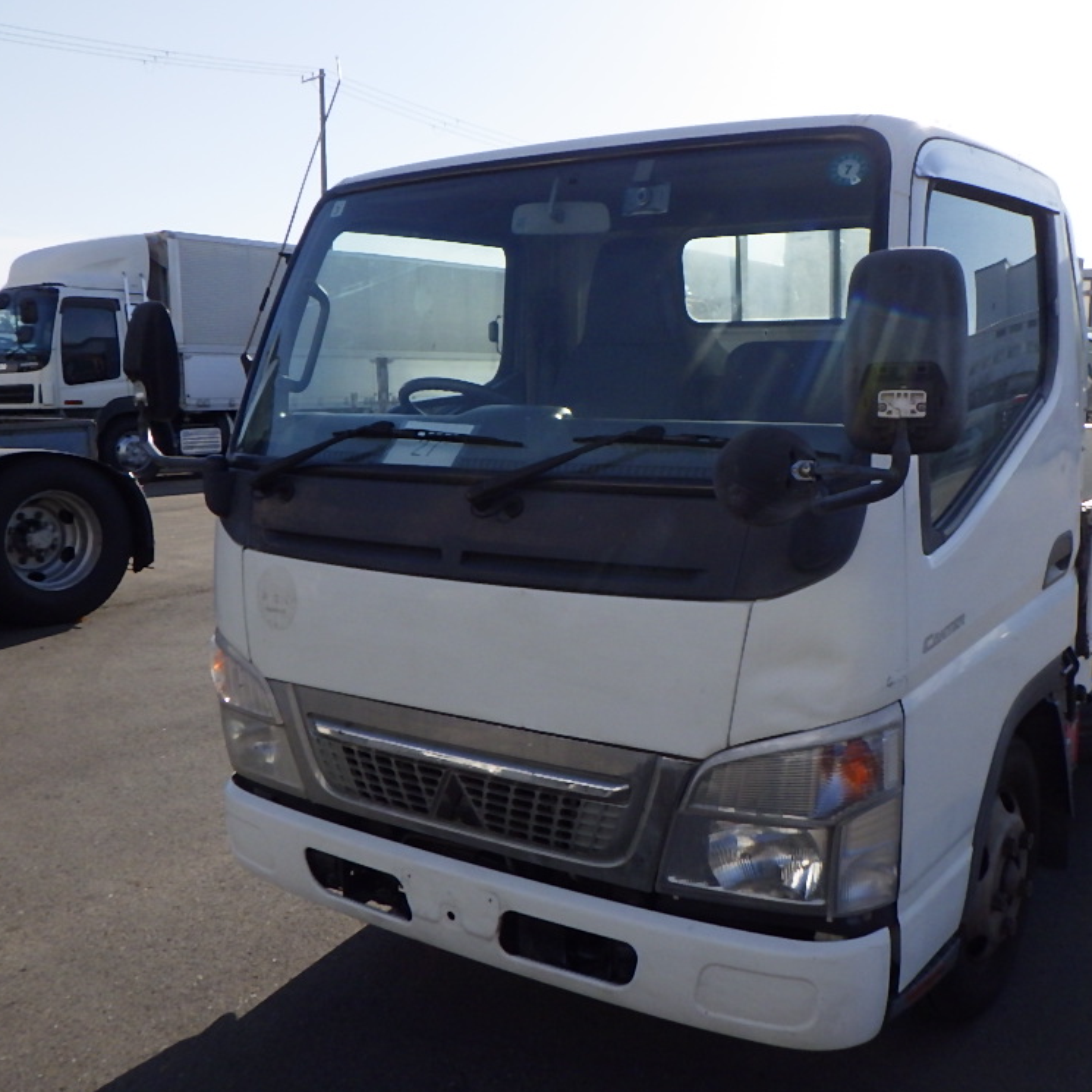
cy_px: 550
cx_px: 636
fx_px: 1213
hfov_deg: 48.3
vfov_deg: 48.5
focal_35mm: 34
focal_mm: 5
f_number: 4.2
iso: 250
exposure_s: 1/1500
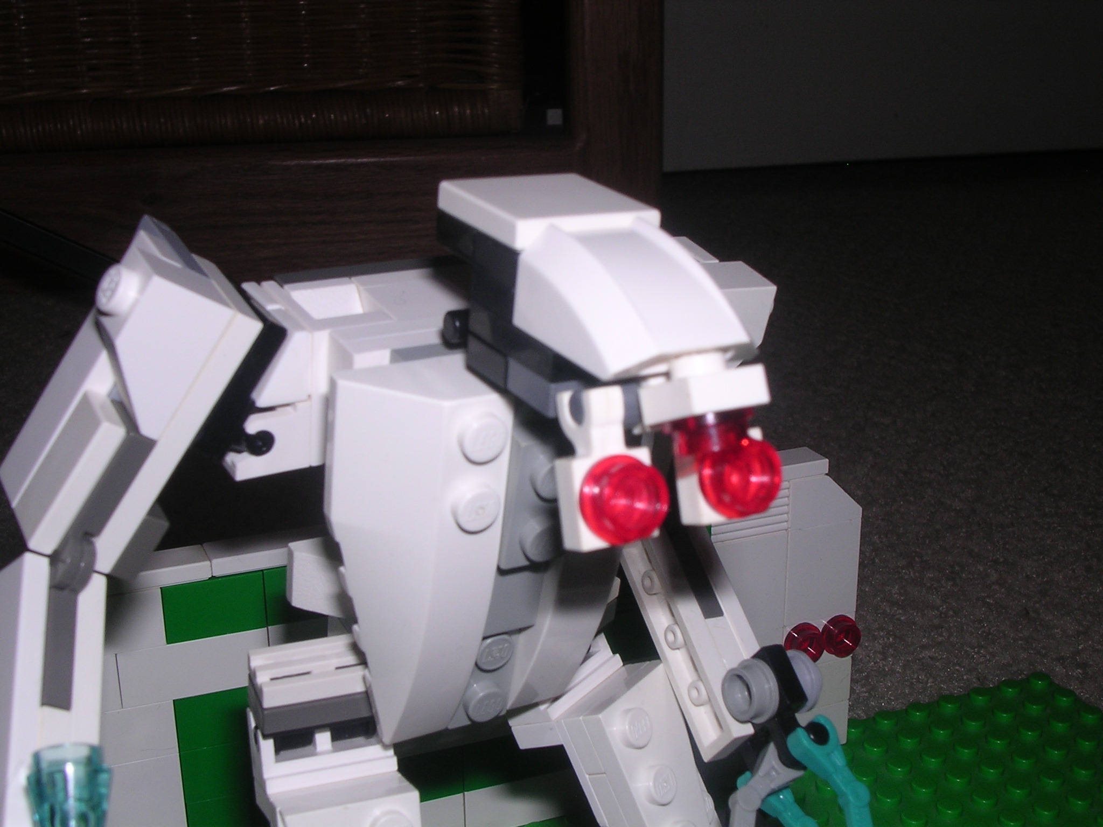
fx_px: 1466
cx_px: 552
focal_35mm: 46
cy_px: 414
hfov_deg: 41.2
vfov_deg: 31.5
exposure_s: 1/60.1
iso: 100
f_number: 6.1
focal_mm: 7.1
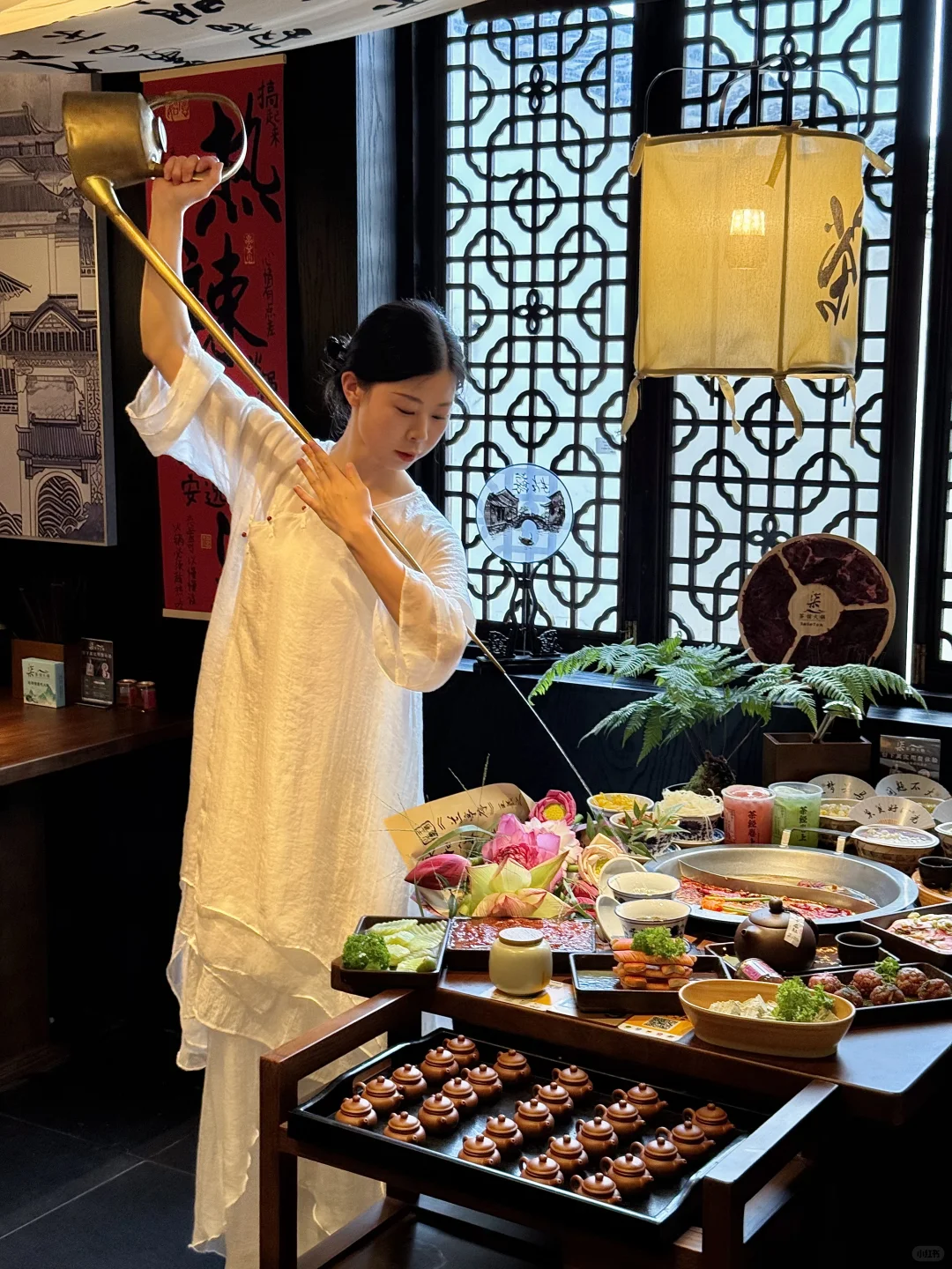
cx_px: 476
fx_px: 1760
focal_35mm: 48
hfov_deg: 30.3
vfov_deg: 39.7
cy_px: 634
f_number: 1.78
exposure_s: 1/100
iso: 160
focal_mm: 6.76
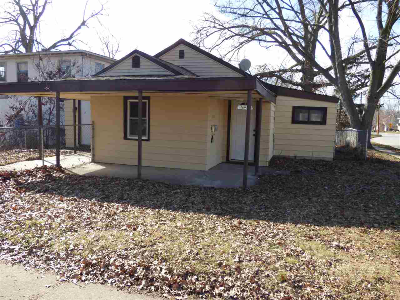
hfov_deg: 61.7
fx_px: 335
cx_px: 200
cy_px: 150
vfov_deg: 48.2
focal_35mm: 29
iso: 100
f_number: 3.2
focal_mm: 5.04
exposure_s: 1/400
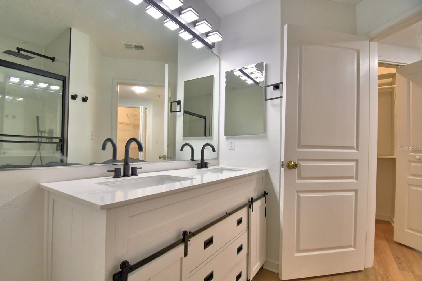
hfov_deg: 96.6
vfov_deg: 73.7
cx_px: 198
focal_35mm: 16
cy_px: 148
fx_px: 187
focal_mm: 10
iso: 400
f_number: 4.5
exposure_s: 1/80
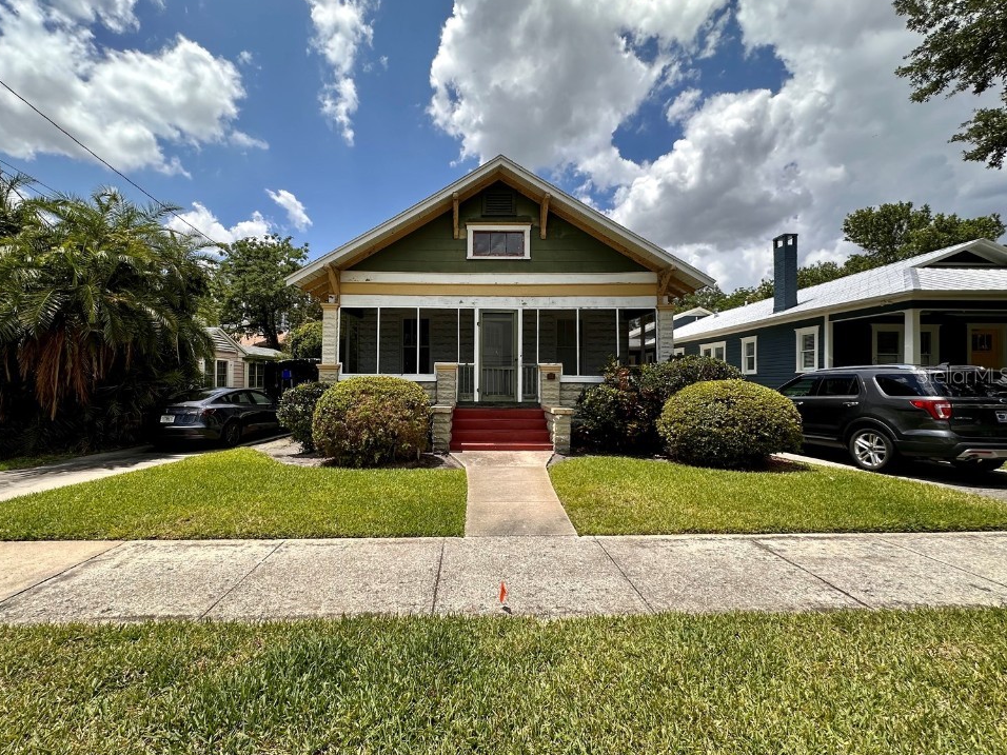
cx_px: 476
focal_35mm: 15
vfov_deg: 81.7
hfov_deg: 98.1
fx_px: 436
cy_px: 375
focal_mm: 2.22
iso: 40
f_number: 2.2
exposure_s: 1/1473
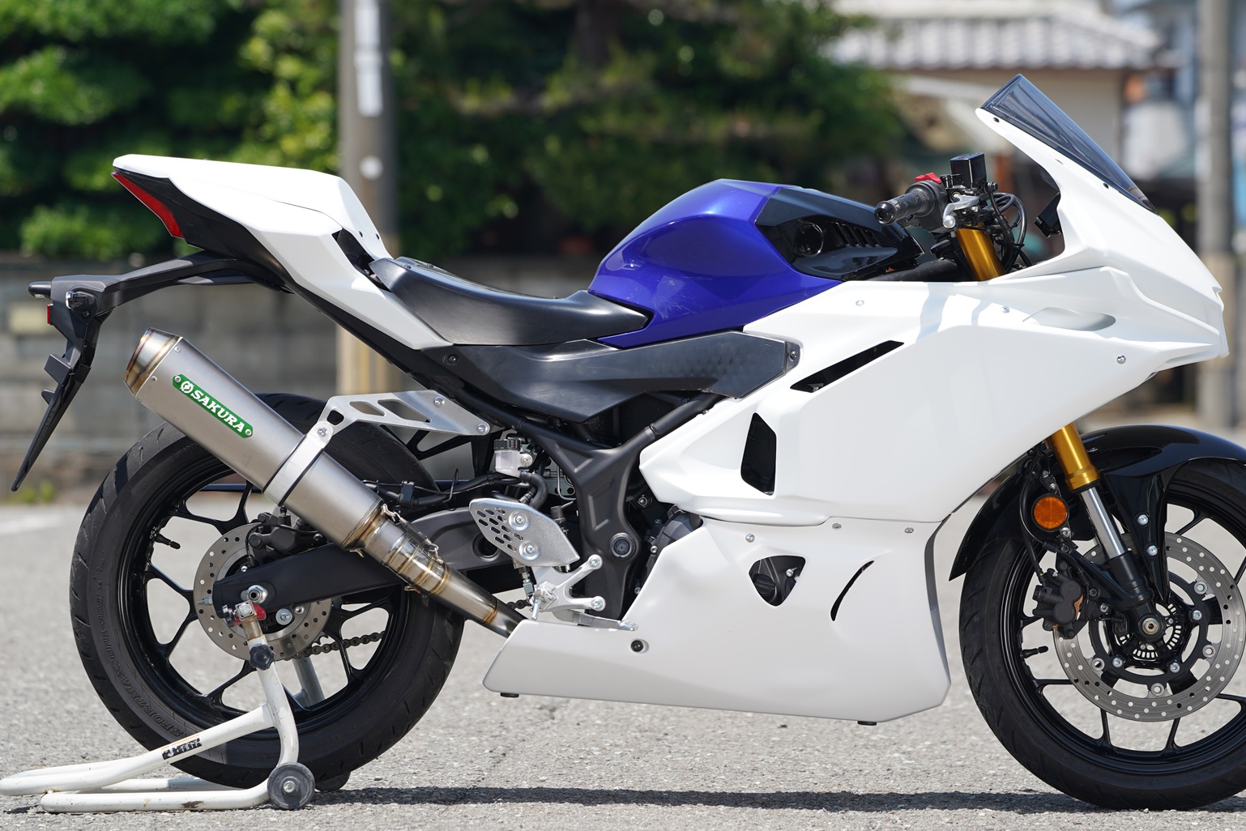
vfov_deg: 5.9
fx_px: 8100
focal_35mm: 234
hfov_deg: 8.8
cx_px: 675
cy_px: 424
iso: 100
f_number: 6.3
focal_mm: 200
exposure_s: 1/320
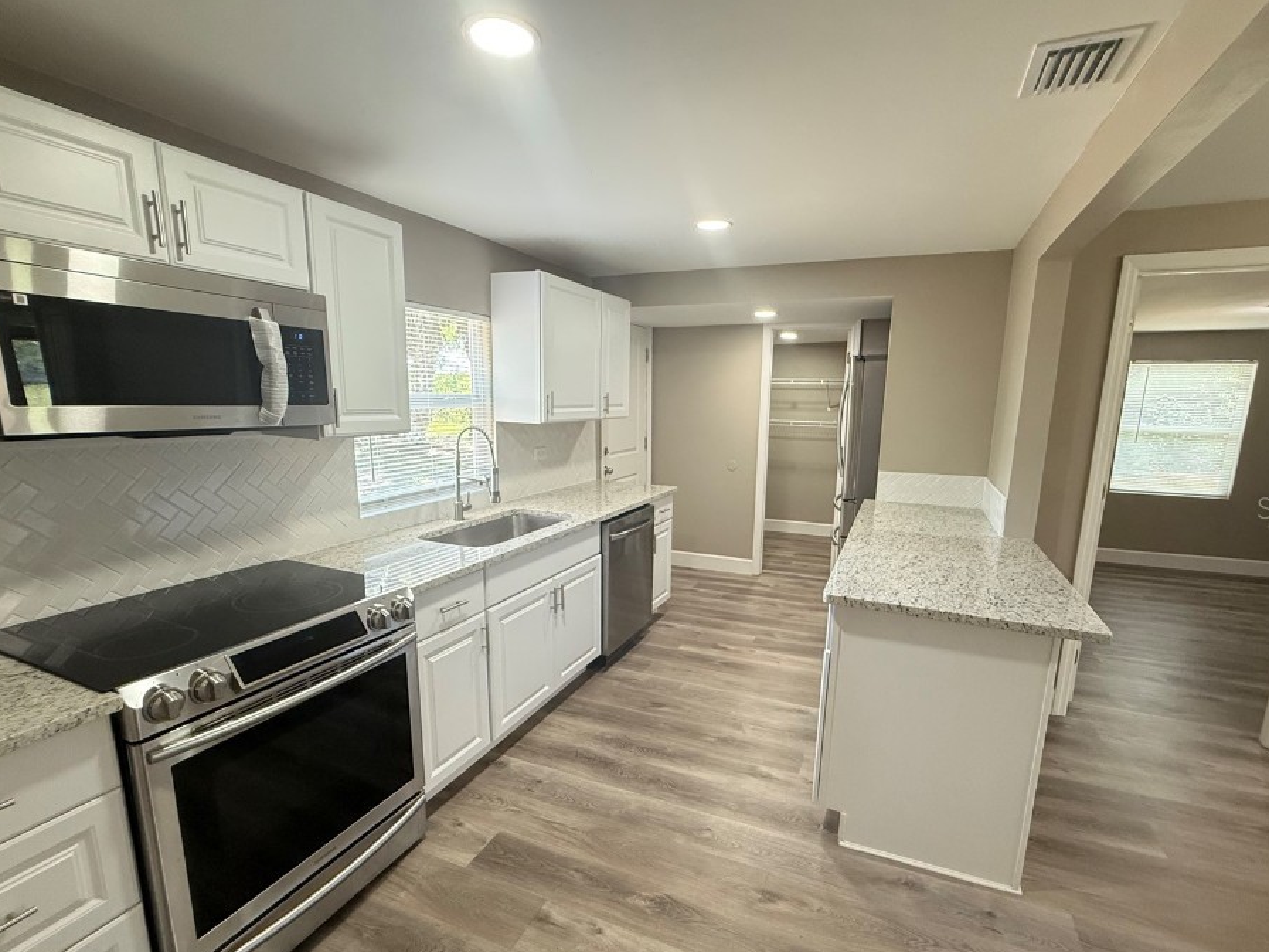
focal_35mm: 16
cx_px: 666
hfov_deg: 94.4
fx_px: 587
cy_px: 507
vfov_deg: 78.0
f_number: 2.2
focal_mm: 2.22
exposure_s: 1/120
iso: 500
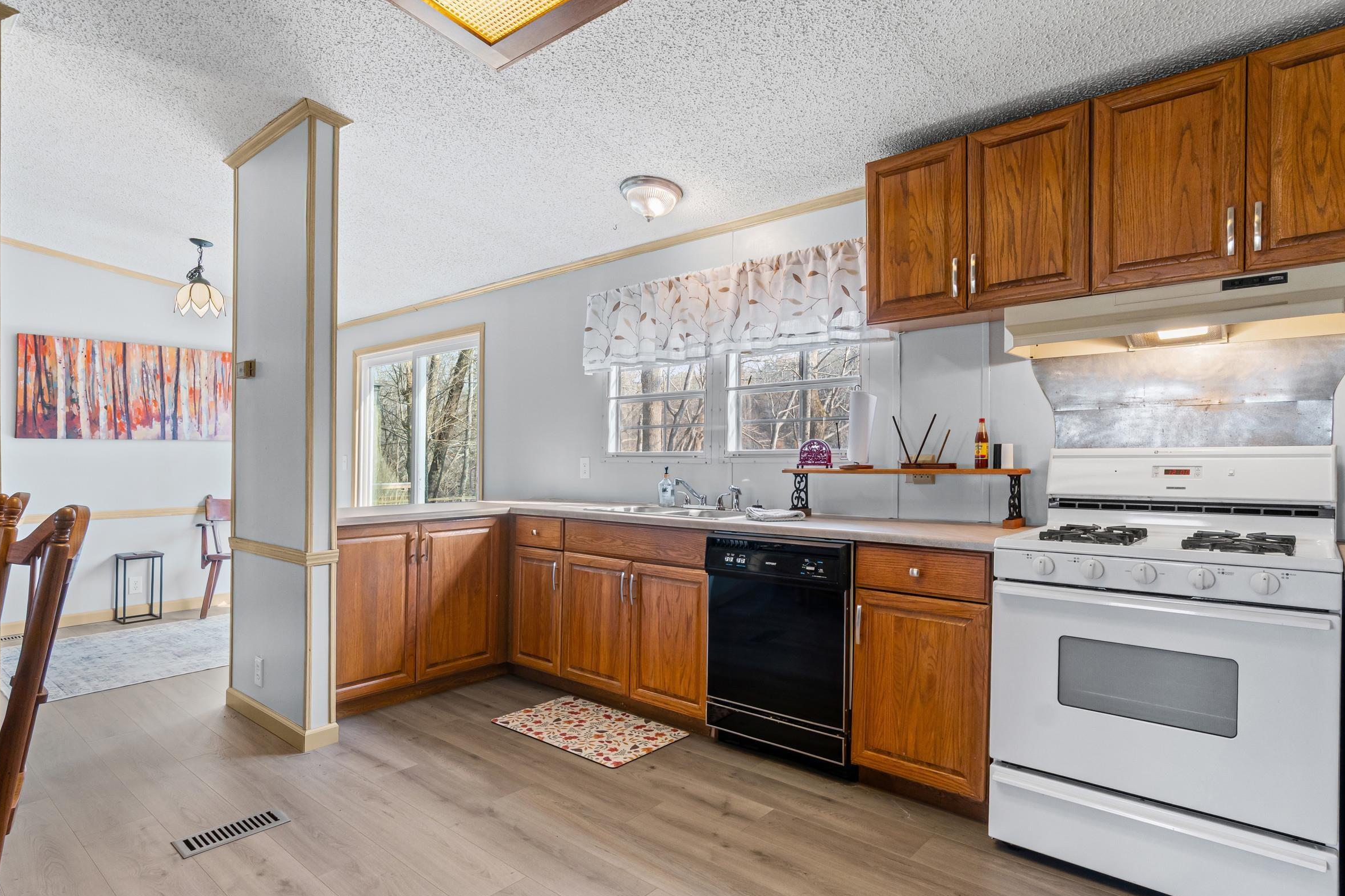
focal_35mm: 19
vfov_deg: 64.5
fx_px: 710
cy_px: 463
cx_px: 684
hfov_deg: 86.9
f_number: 9
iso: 250
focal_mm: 12
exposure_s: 1/3
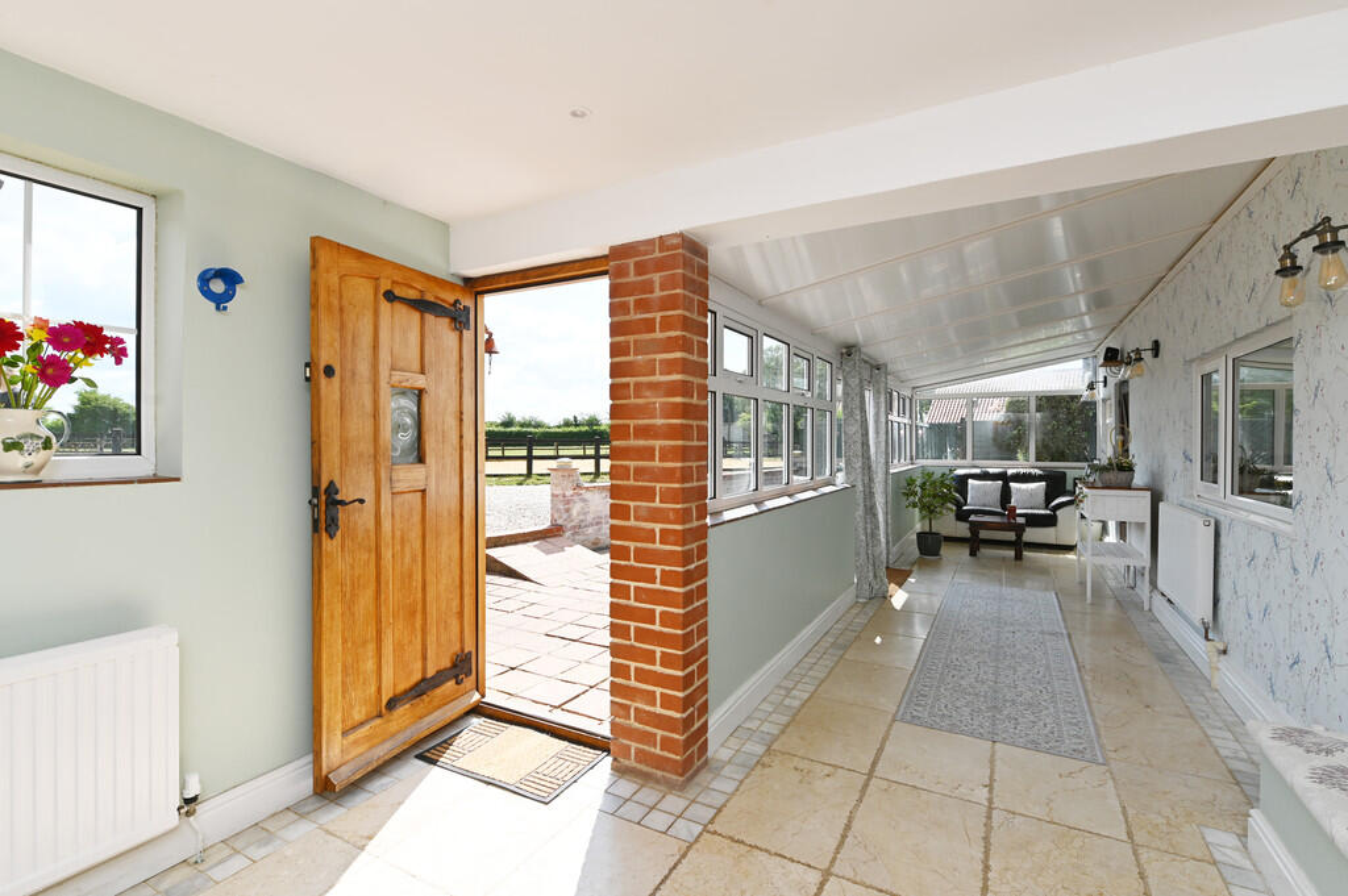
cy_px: 448
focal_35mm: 16
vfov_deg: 73.7
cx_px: 674
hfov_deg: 96.8
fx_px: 599
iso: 100
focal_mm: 16
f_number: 7.1
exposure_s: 1/200
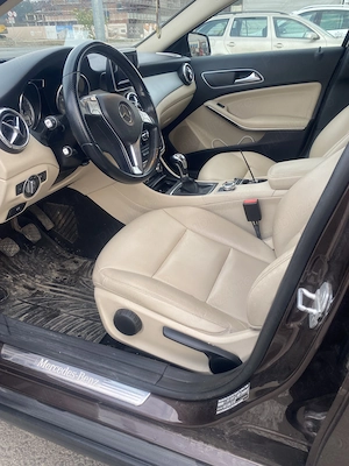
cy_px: 233
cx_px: 174
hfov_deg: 53.1
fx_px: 350
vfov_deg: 67.3
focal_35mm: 26
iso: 100
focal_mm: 4.25
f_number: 1.8
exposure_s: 1/121
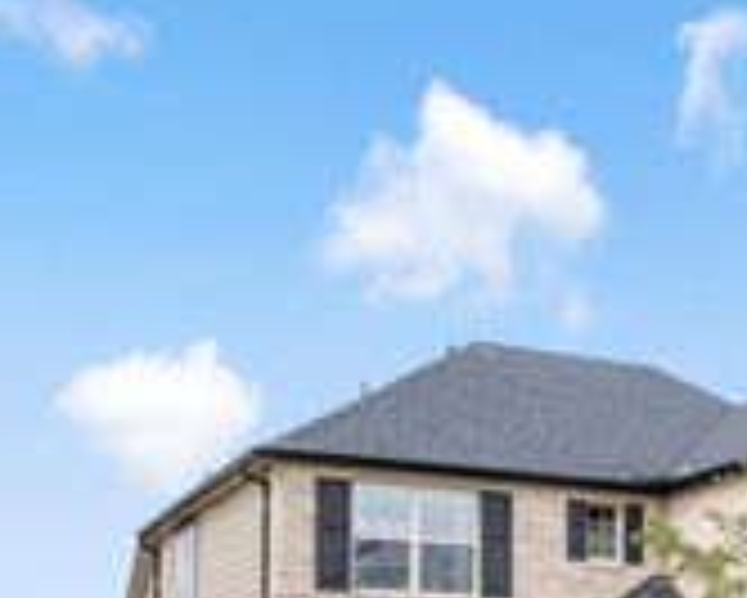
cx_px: 765
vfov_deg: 22.8
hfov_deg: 28.4
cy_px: 699
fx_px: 1372
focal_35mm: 62
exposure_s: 1/1000
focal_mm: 8.38
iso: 100
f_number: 2.8
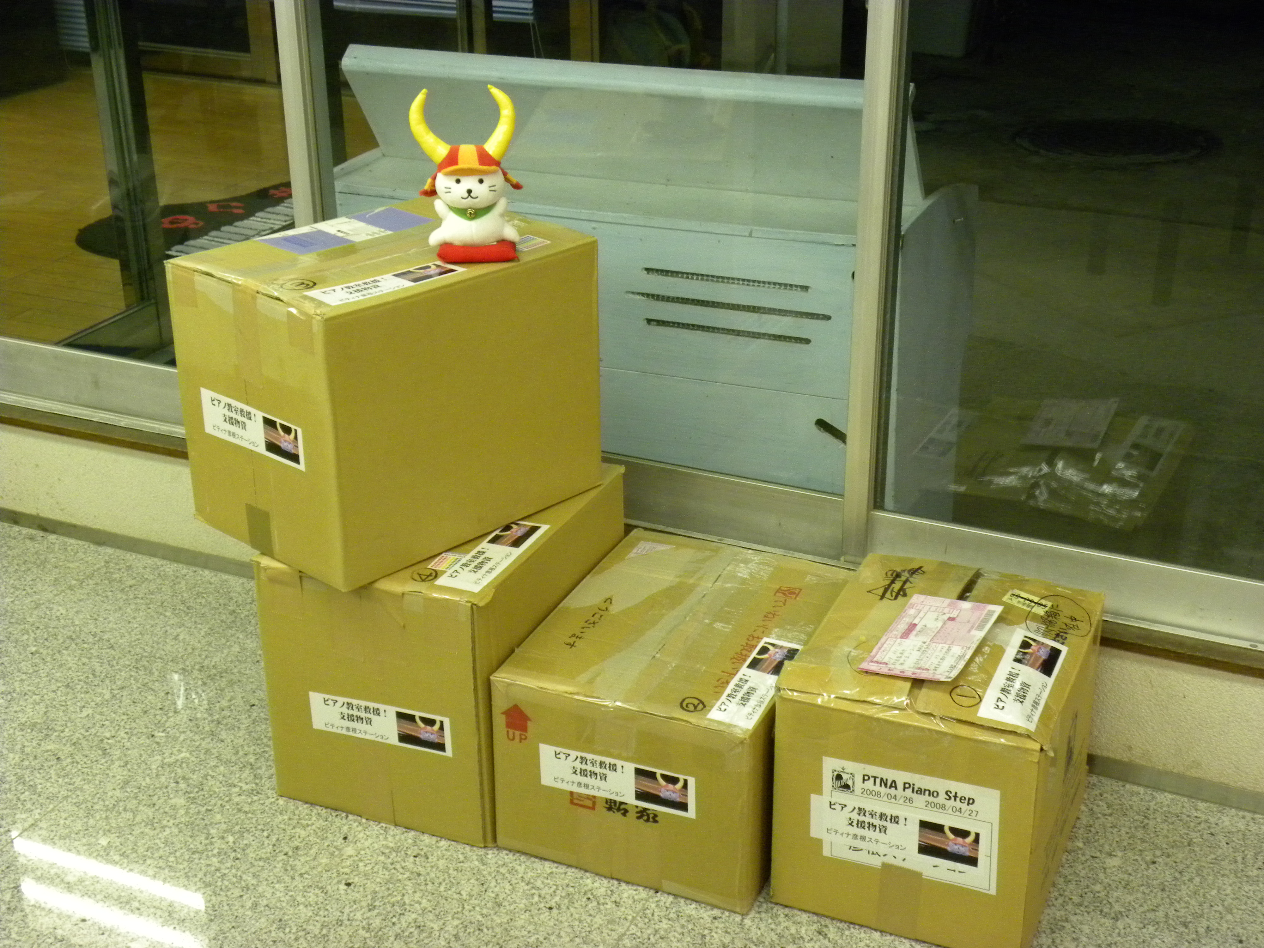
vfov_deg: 28.0
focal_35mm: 52
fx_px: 1899
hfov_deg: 36.8
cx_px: 632
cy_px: 474
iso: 400
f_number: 3.5
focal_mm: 9.2
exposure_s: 1/44.6
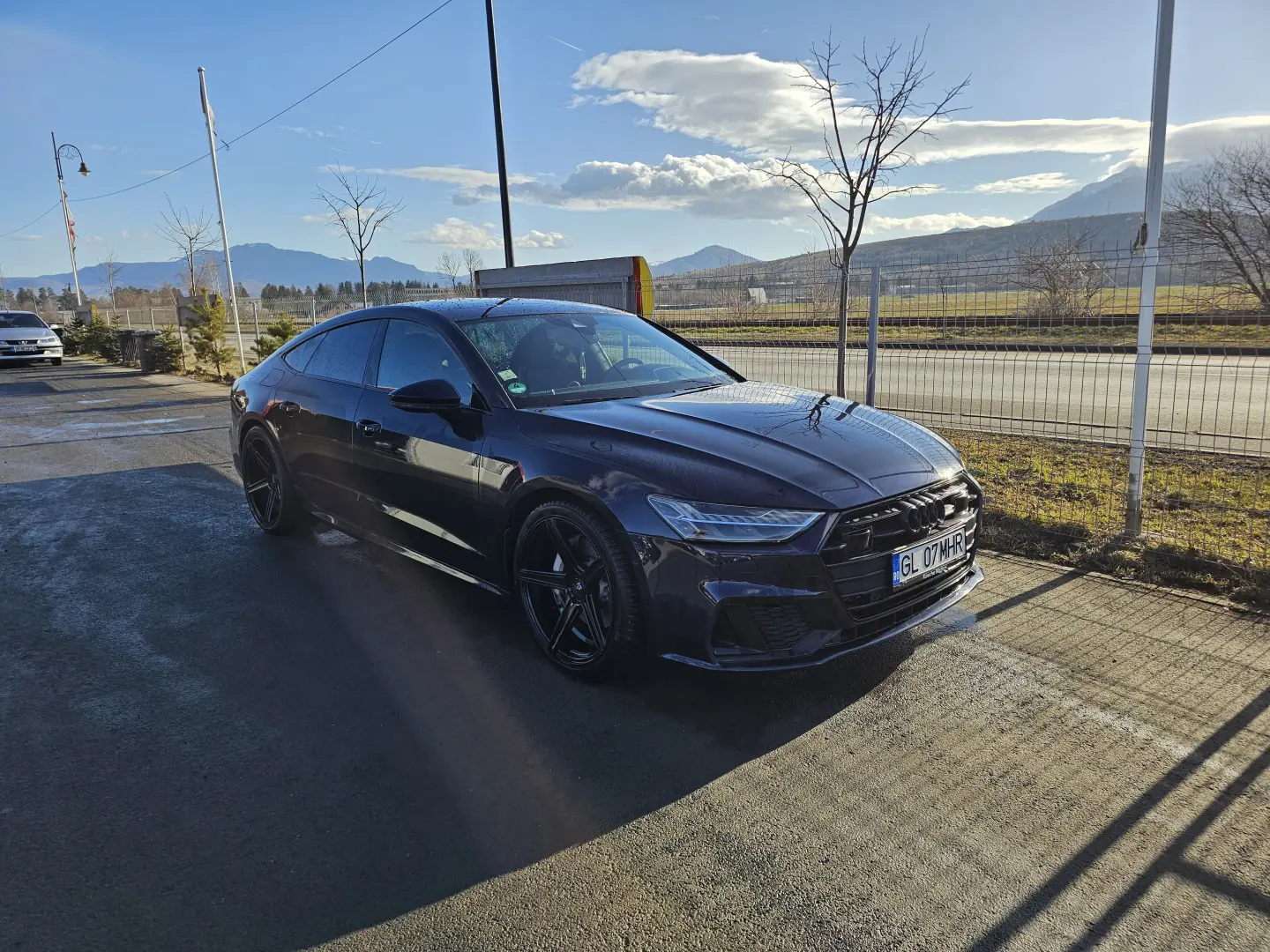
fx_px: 844
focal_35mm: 23
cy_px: 476
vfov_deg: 58.9
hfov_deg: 73.9
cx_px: 635
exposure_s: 1/2000
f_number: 1.7
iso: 40
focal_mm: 6.3
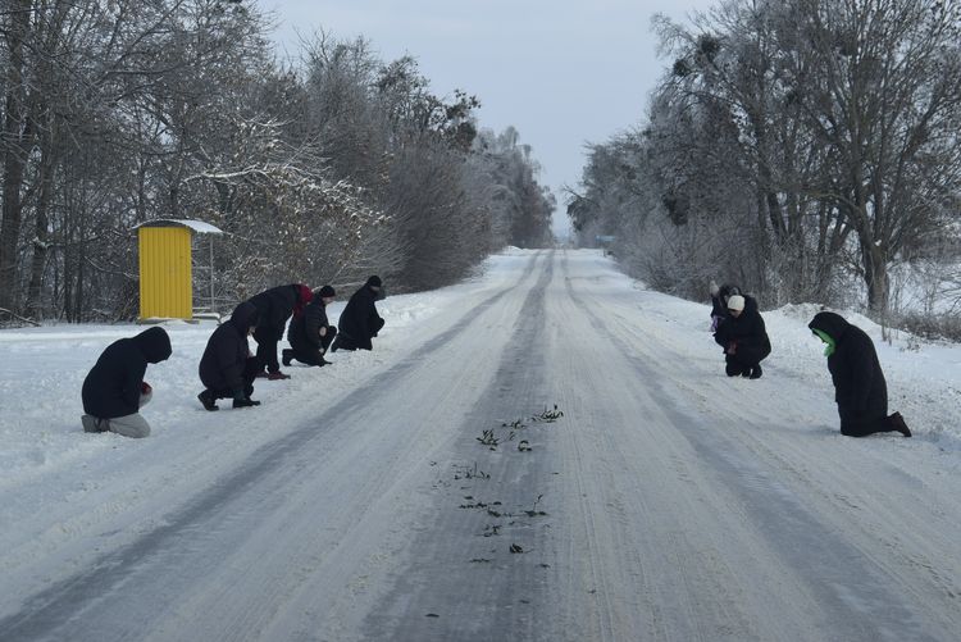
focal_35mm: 82
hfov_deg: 24.6
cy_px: 321
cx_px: 480
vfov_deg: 16.6
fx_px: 2203
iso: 200
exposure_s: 1/320
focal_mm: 55
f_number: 9
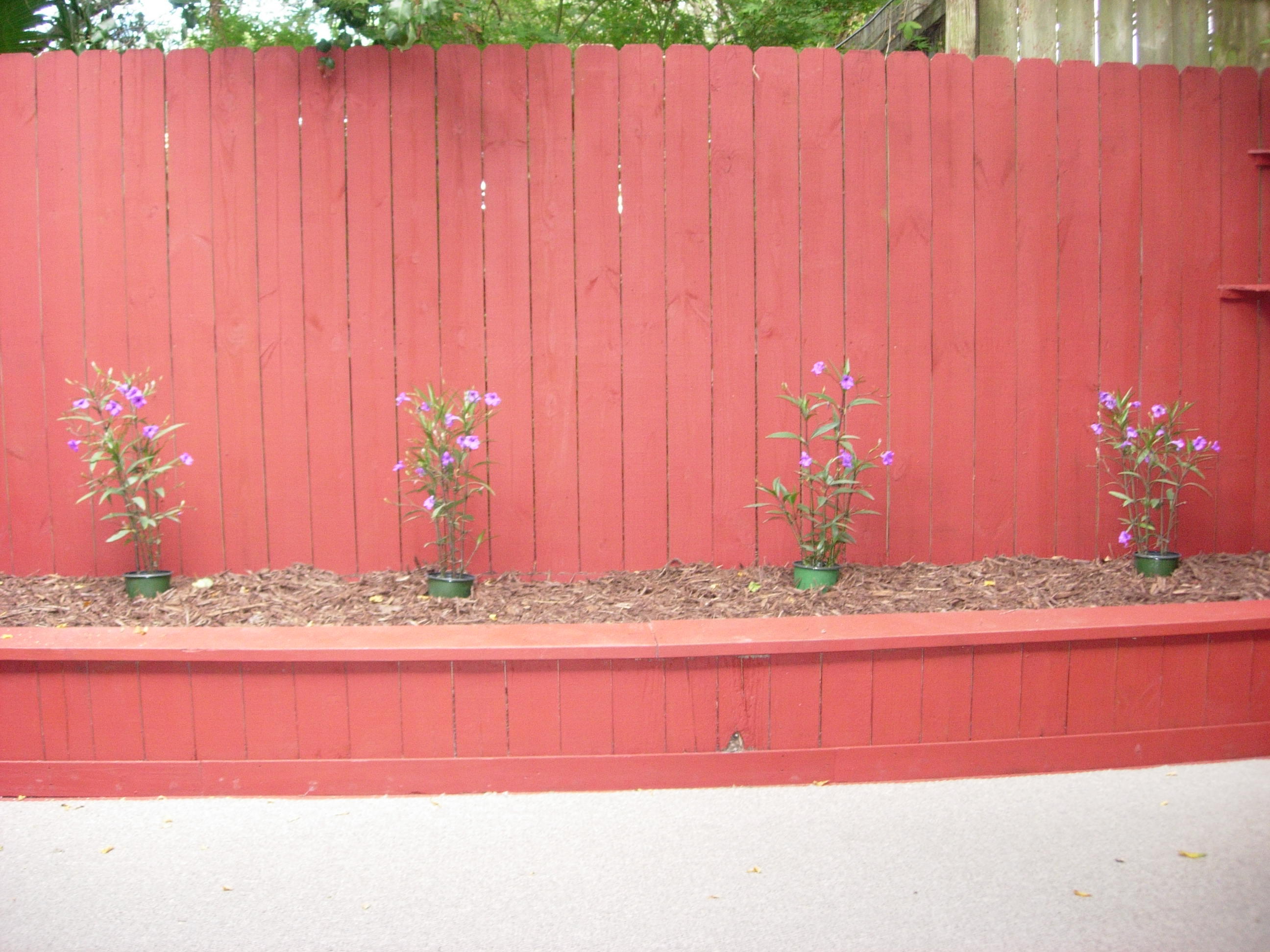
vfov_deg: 37.7
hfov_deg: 49.0
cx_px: 635
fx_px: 1394
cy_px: 476
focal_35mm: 38
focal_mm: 7.8
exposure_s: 1/93.1
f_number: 2.8
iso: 200
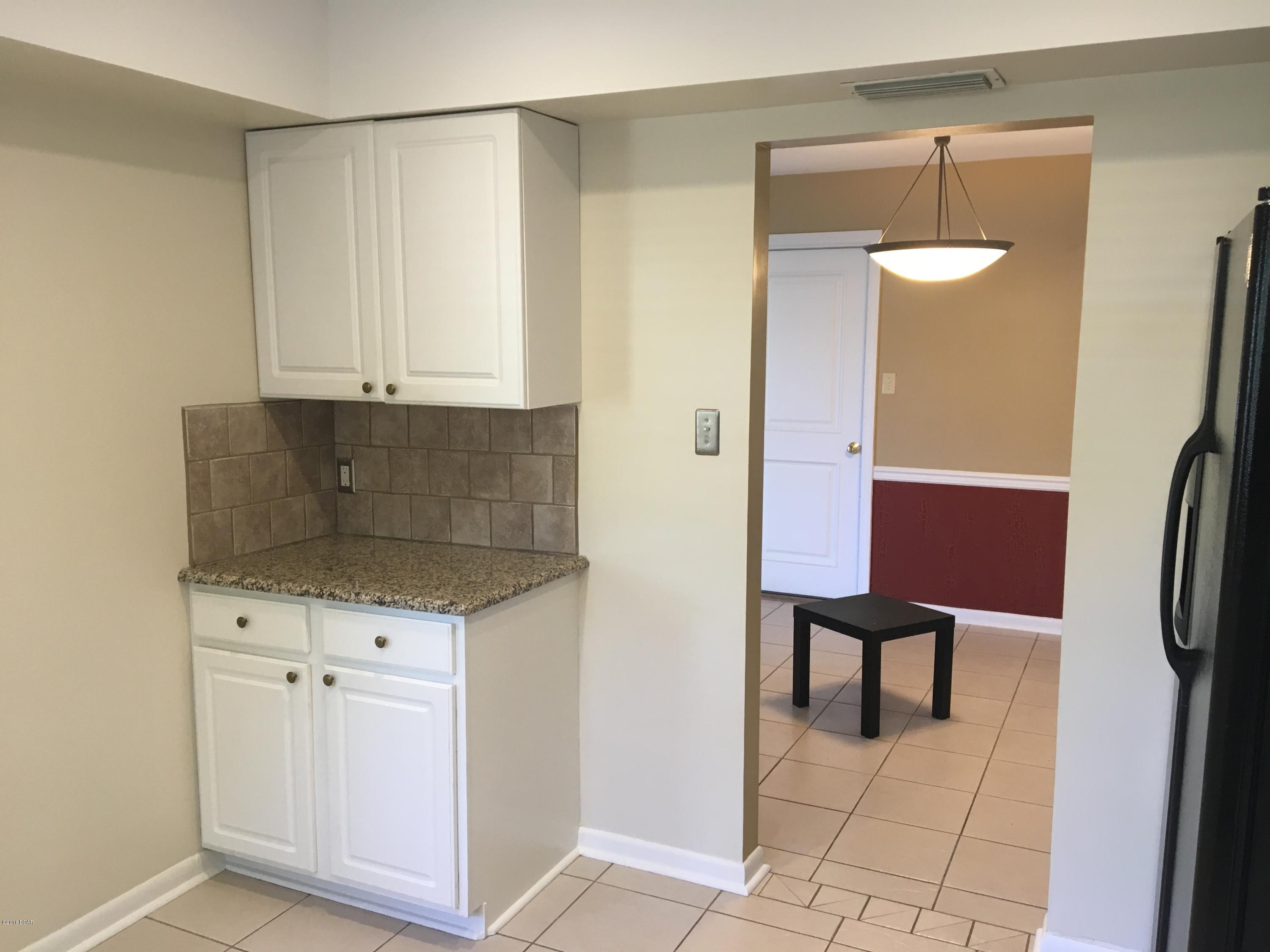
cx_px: 635
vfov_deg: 48.2
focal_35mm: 29
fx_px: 1064
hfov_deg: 61.7
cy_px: 476
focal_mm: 4.15
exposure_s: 1/30
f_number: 2.2
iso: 64
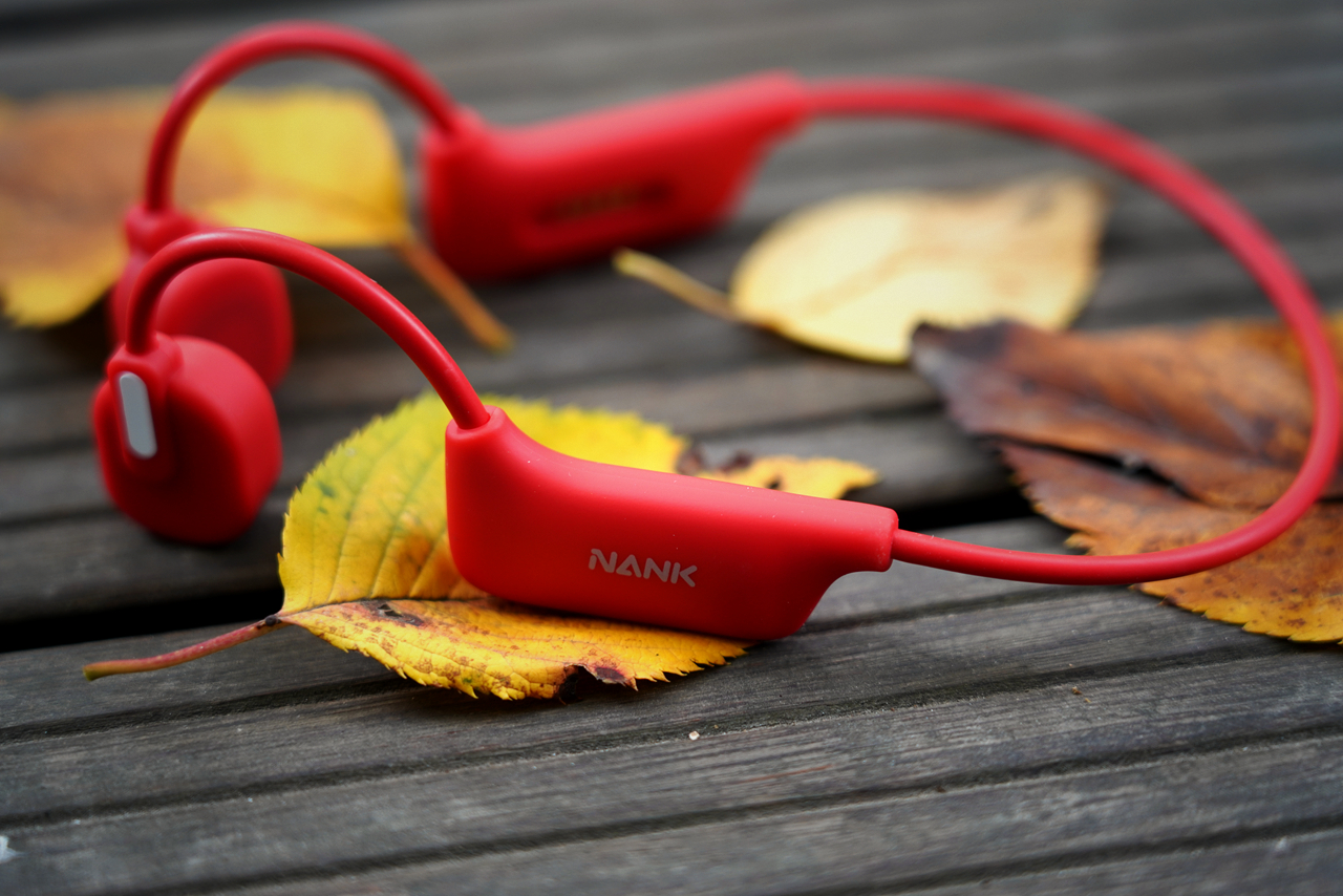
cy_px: 448
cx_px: 672
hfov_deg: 19.5
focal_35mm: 105
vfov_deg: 13.0
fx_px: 3918
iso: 320
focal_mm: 105
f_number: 4
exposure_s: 1/160
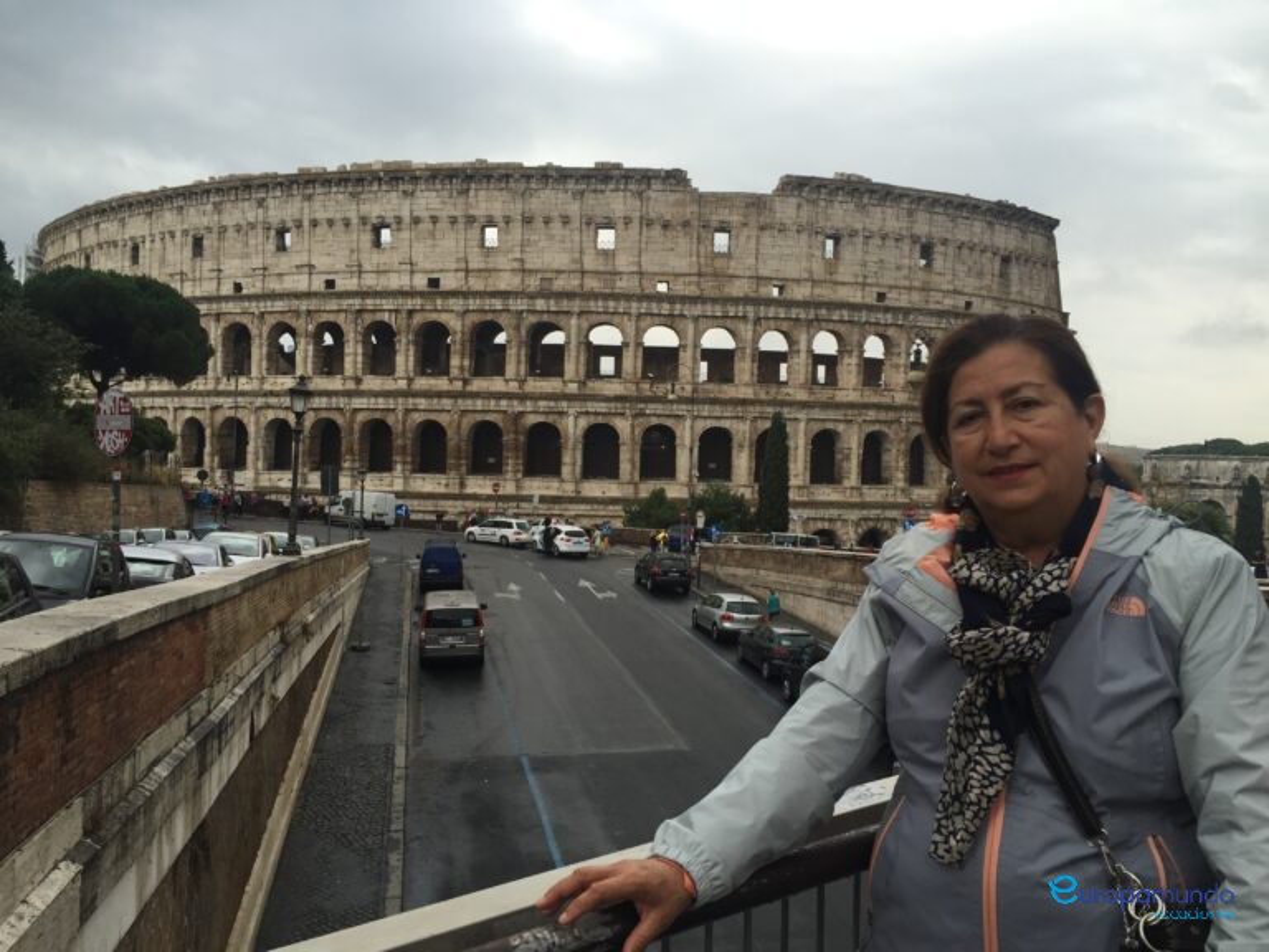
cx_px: 634
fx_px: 1063
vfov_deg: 48.2
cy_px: 476
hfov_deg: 61.7
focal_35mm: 29
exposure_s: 1/494
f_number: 2.2
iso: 32
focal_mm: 4.15
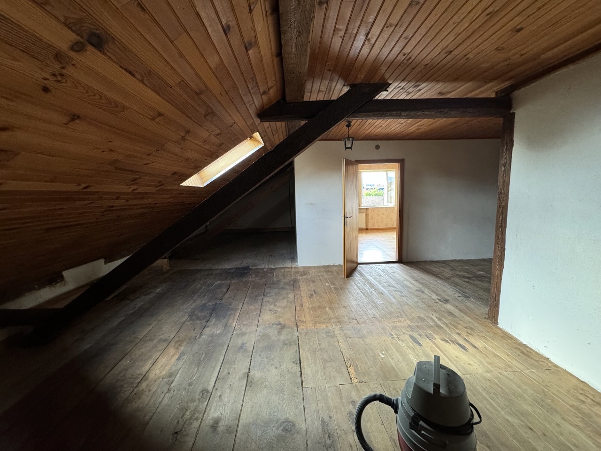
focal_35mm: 14
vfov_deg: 85.7
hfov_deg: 102.1
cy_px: 226
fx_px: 243
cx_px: 300
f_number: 2.2
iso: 320
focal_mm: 2.22
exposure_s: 1/100
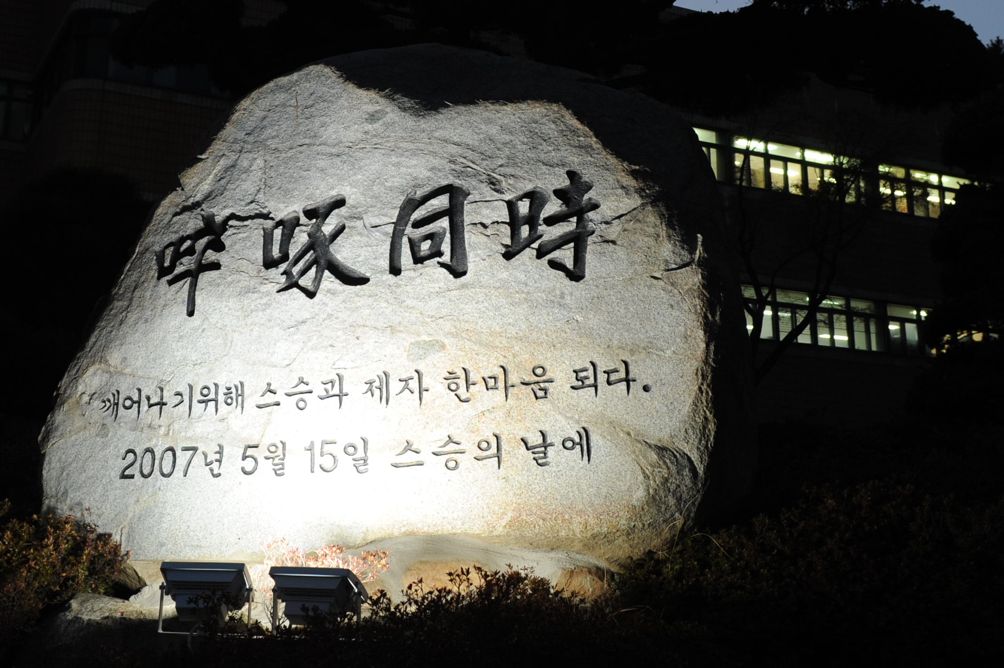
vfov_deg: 27.8
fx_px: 1338
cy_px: 205
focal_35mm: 48
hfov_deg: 41.1
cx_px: 490
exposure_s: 1/40
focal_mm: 24
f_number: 5
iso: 800
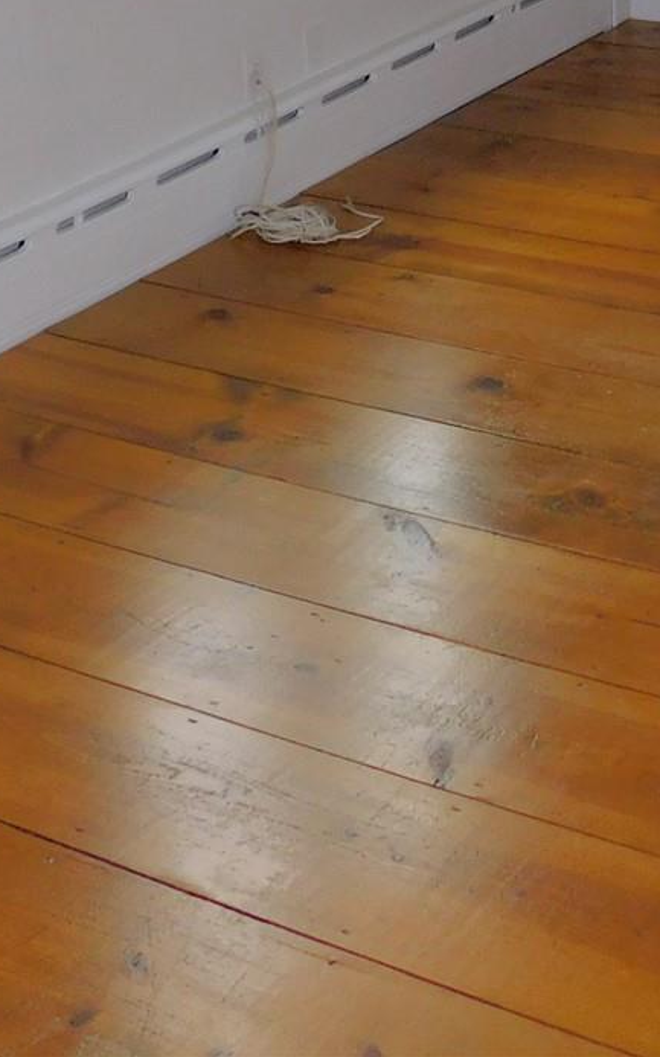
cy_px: -113
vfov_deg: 26.3
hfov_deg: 18.0
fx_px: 2073
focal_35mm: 72
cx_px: 466
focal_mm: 4
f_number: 3
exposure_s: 1/30
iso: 200
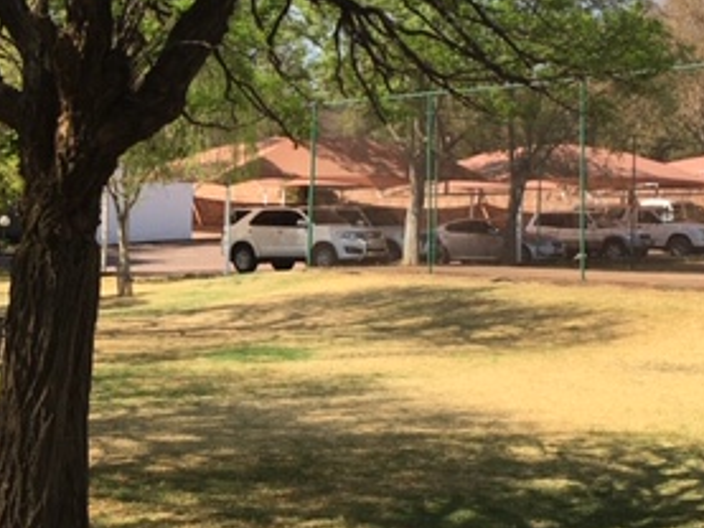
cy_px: 244
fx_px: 1363
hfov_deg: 28.8
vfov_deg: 21.9
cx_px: 247
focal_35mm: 67
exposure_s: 1/827
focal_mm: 4.15
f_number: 2.2
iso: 25
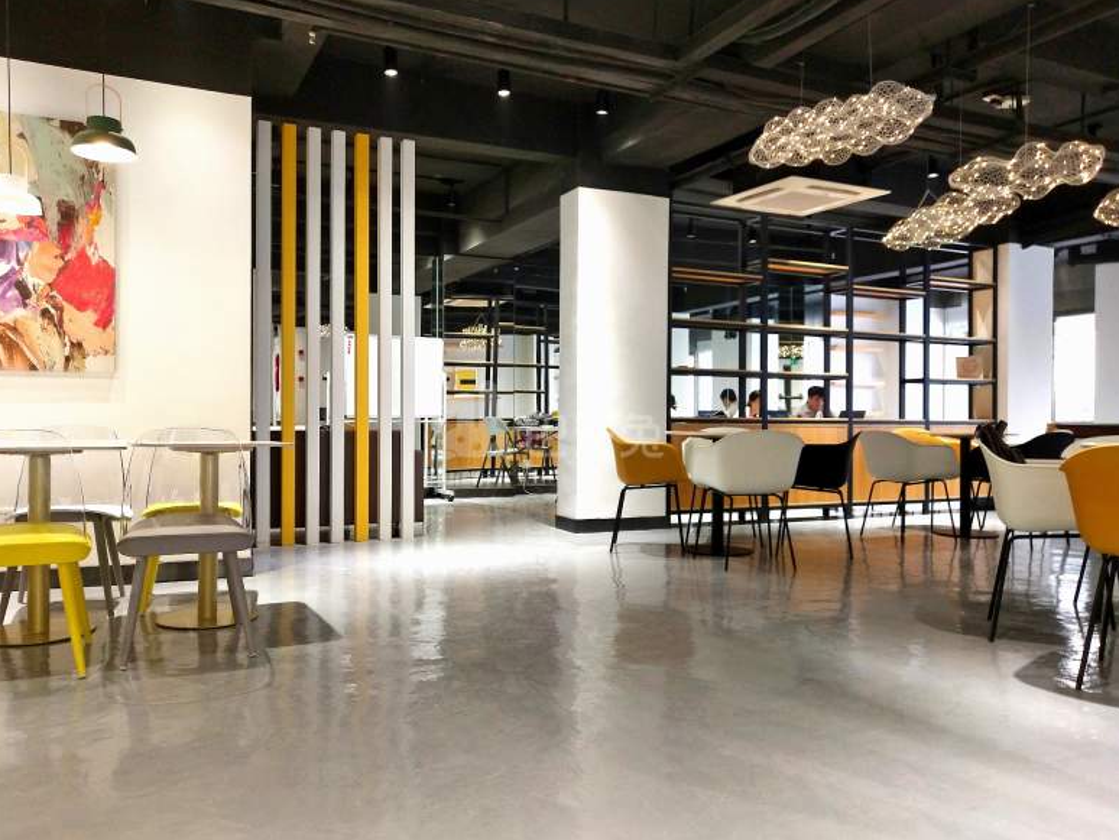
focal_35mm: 31
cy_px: 421
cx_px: 548
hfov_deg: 58.3
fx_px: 1002
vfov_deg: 45.5
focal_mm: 3.95
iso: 166
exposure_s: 1/100
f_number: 1.8
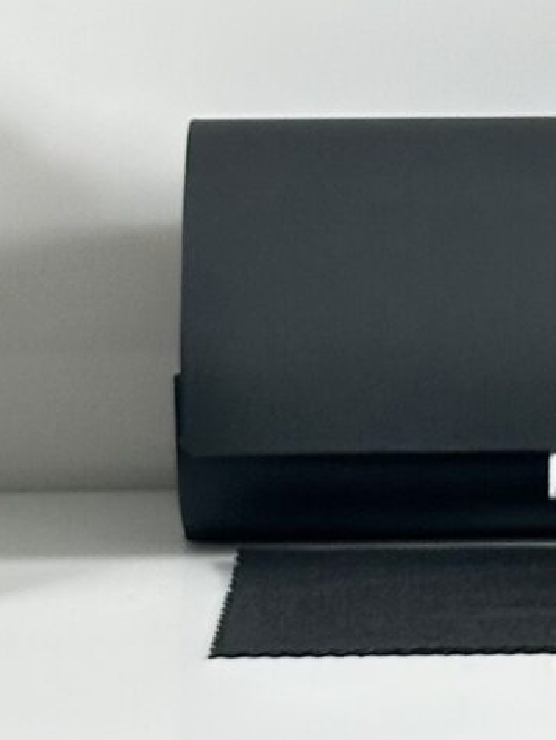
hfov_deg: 5.7
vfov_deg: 7.6
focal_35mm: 259
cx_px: 793
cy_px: -16
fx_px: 5542
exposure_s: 1/50
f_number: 1.78
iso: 64
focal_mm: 6.86
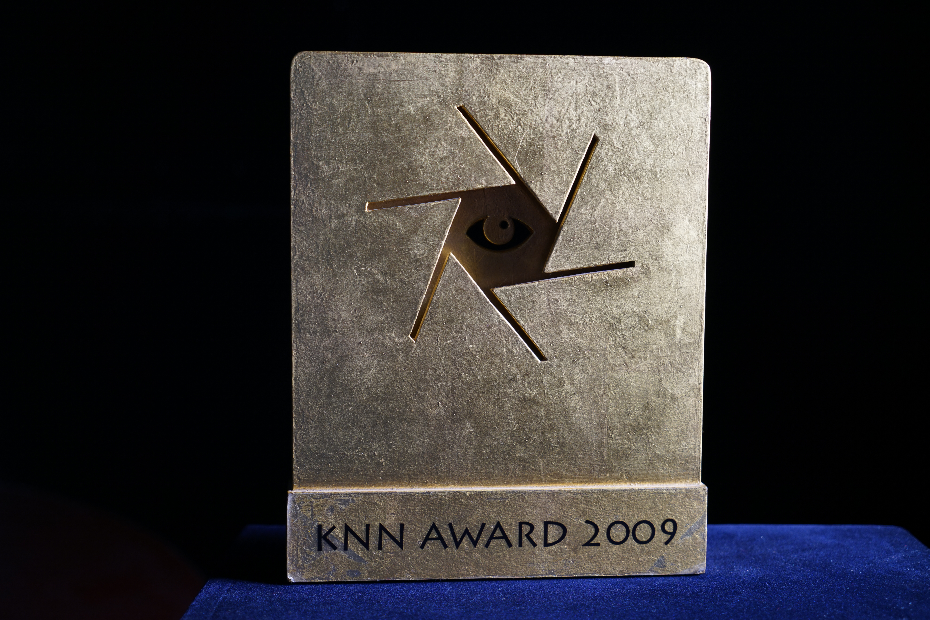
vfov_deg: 27.0
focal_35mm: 50
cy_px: 310
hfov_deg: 39.6
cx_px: 465
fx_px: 1292
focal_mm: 50
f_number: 4
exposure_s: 1/60
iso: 400
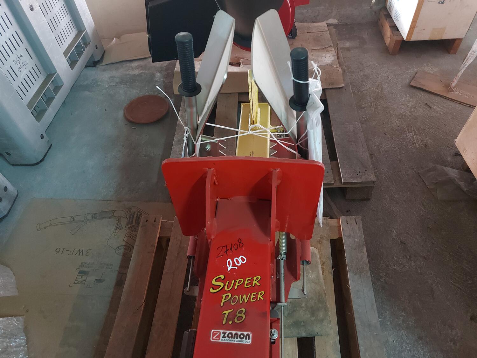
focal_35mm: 24
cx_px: 238
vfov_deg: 56.8
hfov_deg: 71.6
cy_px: 179
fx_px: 331
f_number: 1.8
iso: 640
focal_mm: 5.23
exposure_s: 1/20
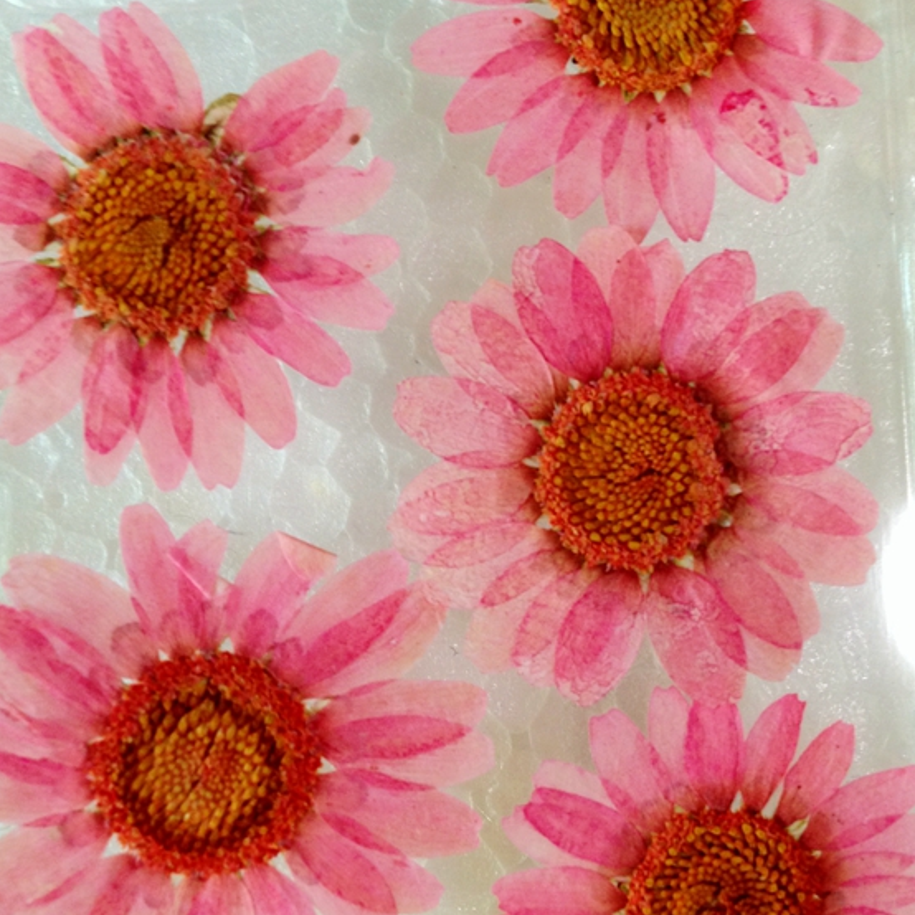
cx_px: 492
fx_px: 1286
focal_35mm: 43
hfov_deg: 39.1
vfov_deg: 39.2
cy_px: 453
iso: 100
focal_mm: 4.12
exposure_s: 1/20
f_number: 2.4
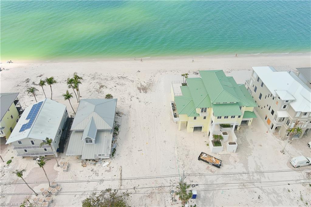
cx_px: 156
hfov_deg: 63.7
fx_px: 250
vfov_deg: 44.9
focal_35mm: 29
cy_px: 104
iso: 100
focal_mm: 10.57
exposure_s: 1/1000
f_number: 2.8
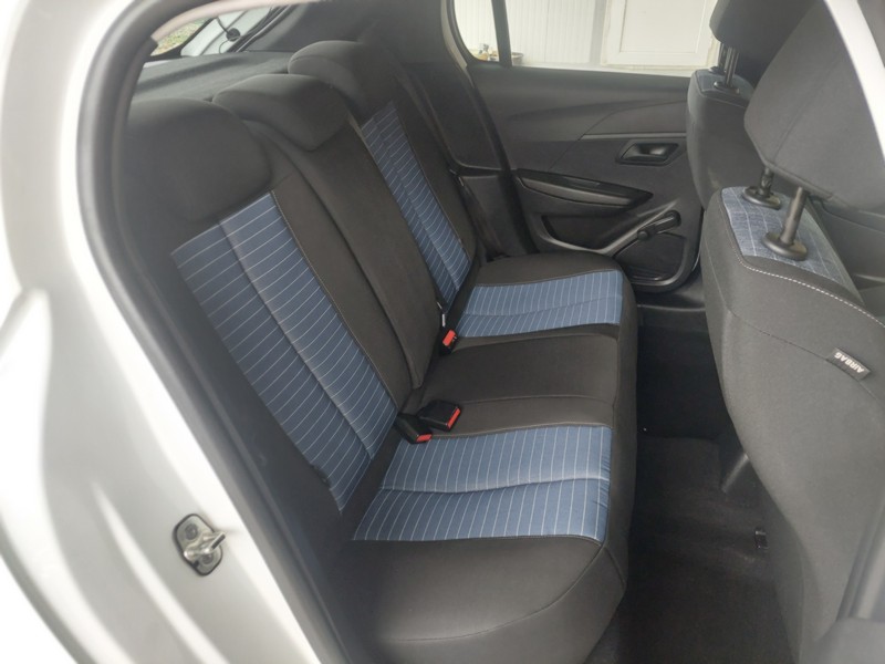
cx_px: 442
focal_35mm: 25
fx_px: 639
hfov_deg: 69.4
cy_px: 332
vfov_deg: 54.9
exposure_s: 1/33
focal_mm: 5.23
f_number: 1.8
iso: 400
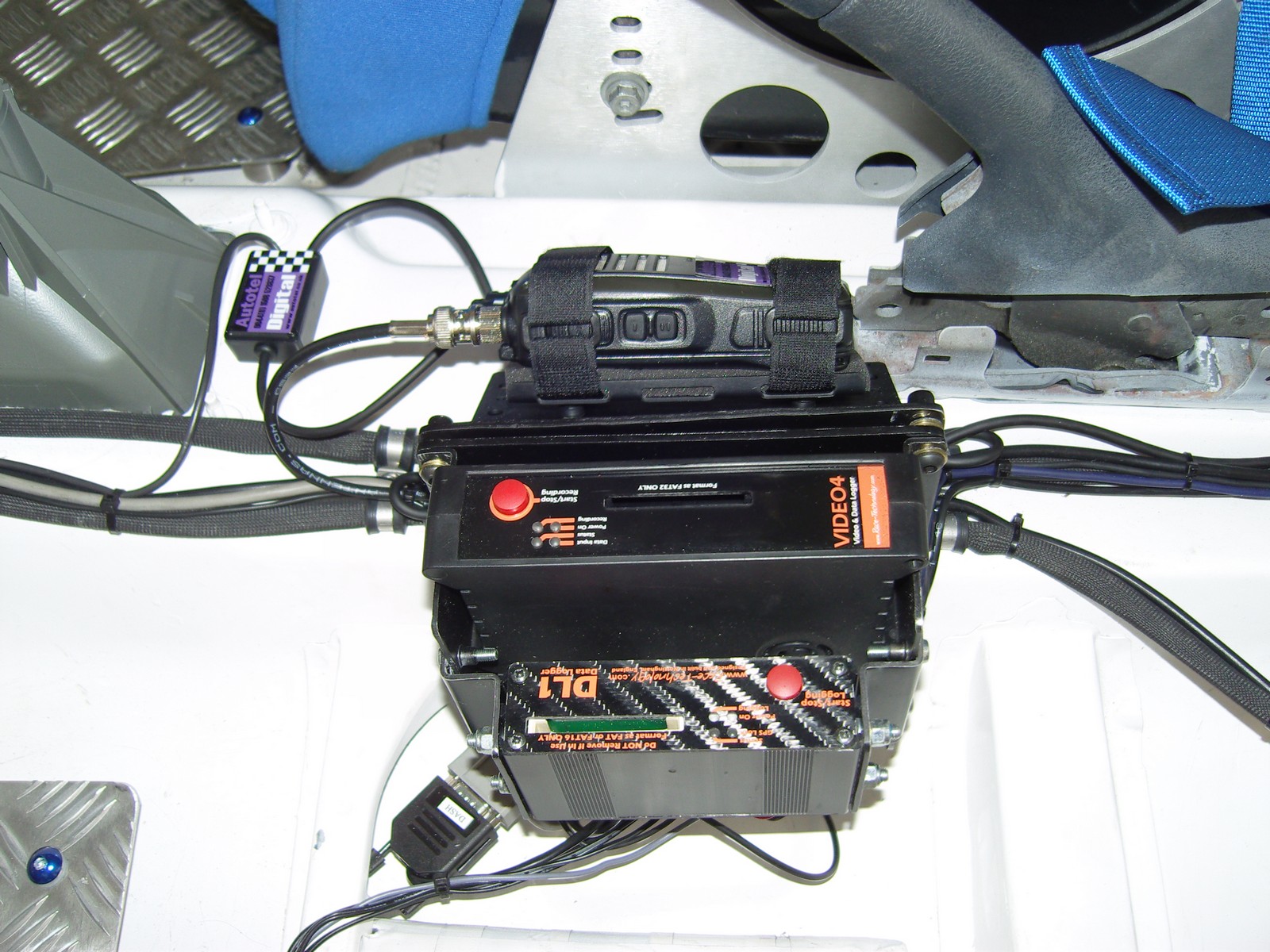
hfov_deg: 54.0
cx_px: 635
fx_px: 1247
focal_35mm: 34
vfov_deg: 41.8
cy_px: 476
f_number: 2.8
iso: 100
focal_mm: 7.3
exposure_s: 1/40
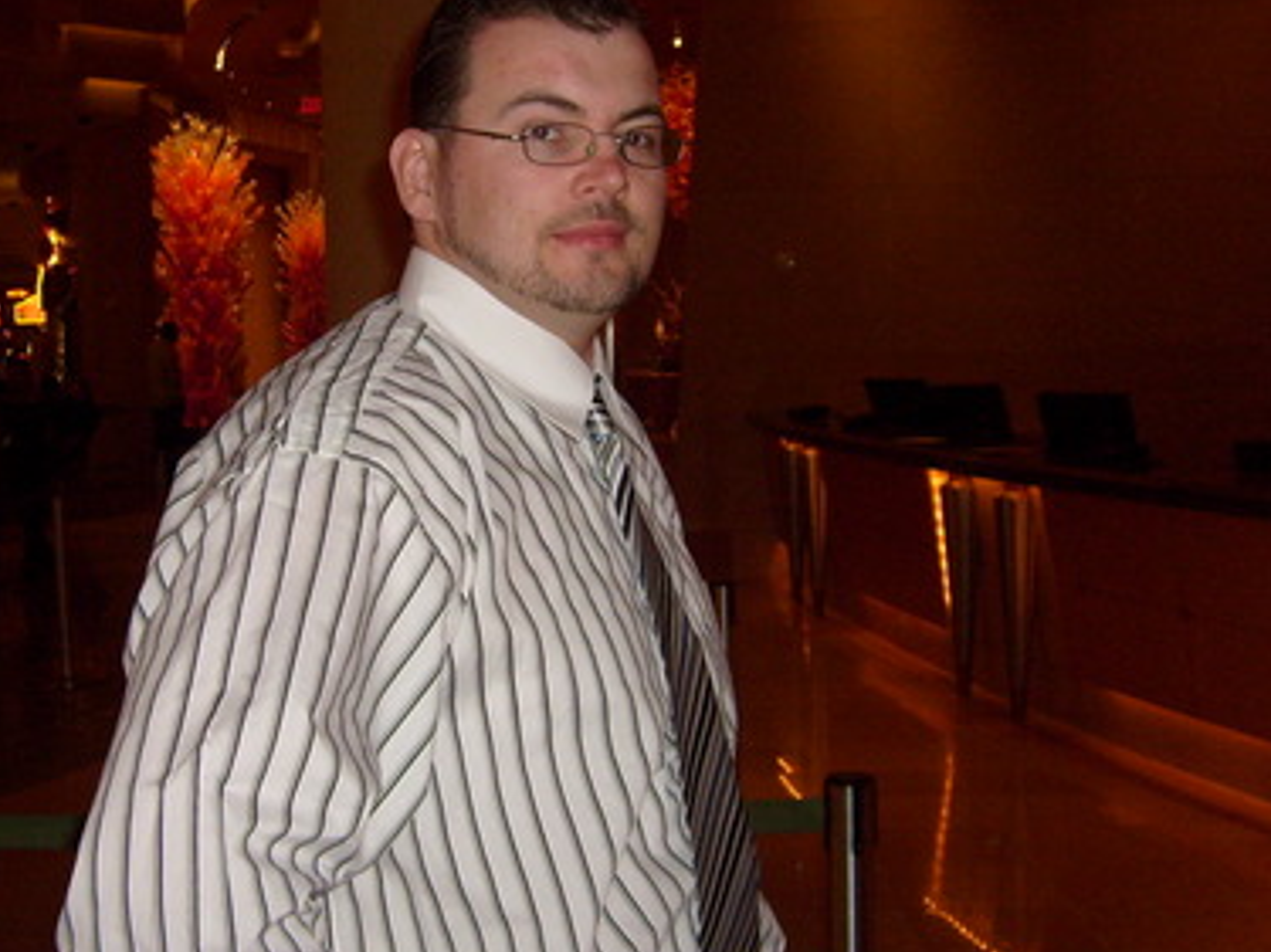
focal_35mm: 56
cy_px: 430
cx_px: 525
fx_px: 2056
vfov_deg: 26.1
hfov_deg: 34.3
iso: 100
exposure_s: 1/45
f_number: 2.8
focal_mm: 5.8
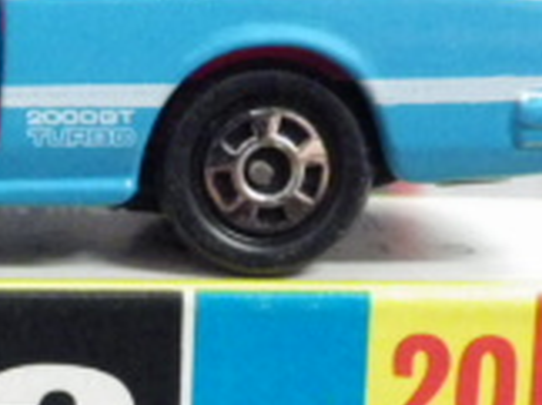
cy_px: 361
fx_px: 3096
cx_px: -127
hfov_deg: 9.8
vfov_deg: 7.5
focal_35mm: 198
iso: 1000
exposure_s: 1/25
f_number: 3.8
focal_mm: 9
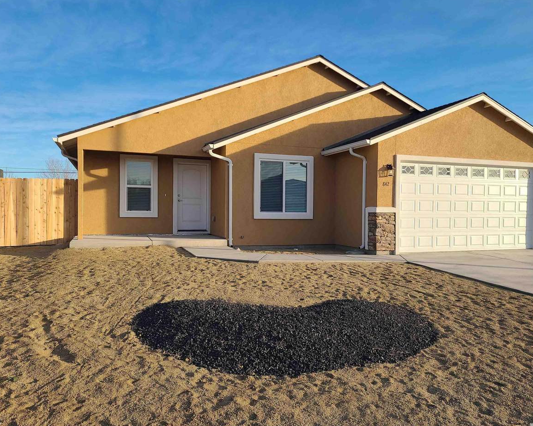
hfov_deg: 62.2
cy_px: 213
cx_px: 273
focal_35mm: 28
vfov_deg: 51.5
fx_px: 442
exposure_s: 1/1163
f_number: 1.8
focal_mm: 5.4
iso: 50
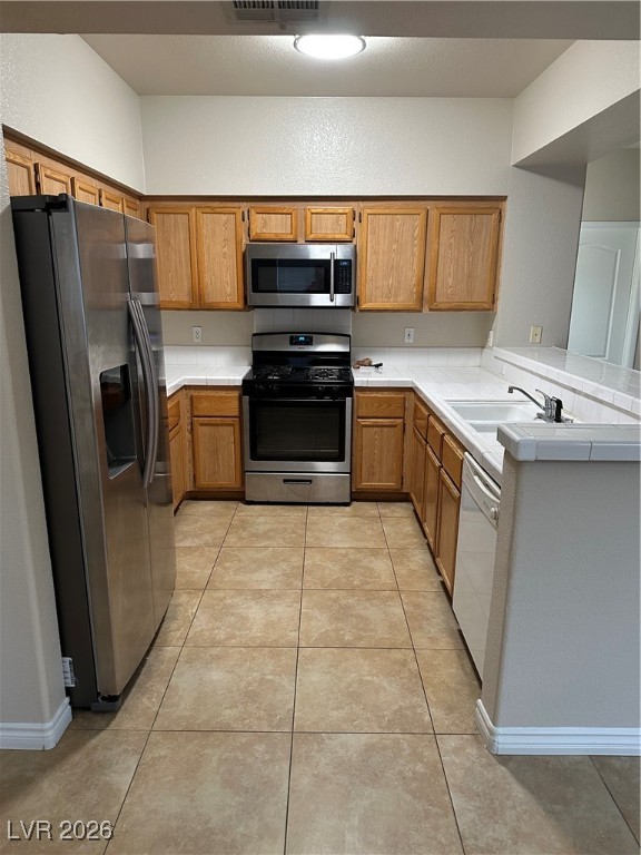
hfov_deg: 56.8
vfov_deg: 71.6
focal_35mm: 24
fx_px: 593
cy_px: 428
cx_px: 320
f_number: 1.78
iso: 320
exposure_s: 1/60
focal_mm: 6.86
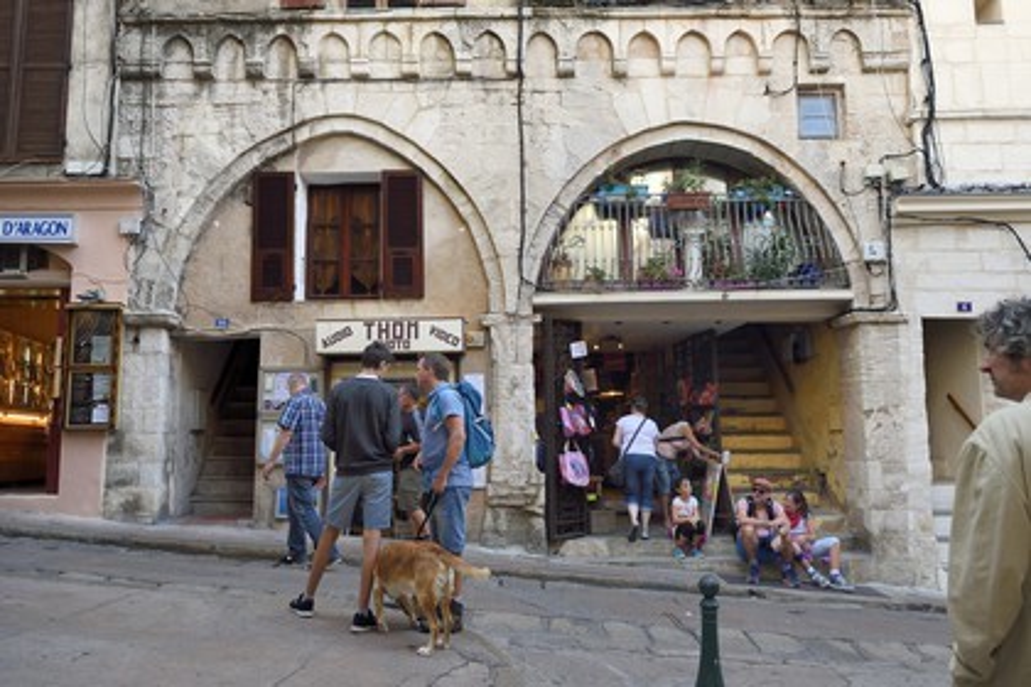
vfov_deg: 46.4
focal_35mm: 28
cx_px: 516
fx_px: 802
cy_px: 344
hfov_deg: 65.5
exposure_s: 1/200
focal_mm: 28
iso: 400
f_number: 5.6
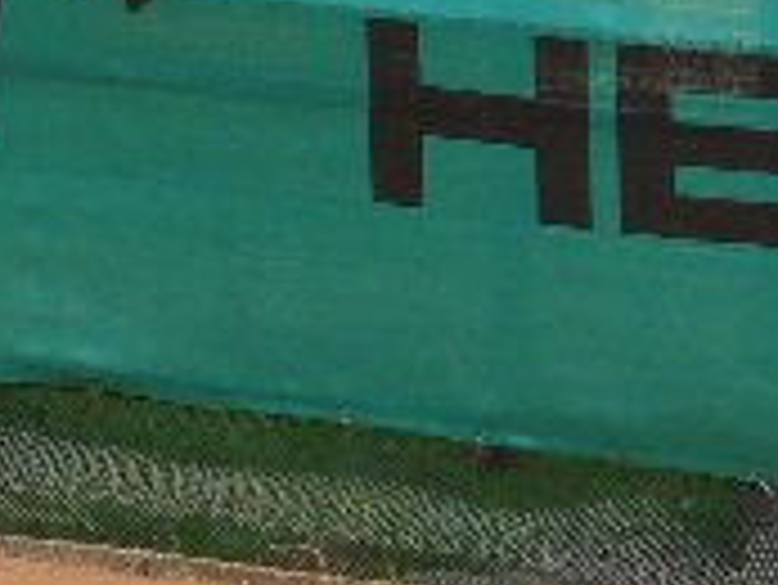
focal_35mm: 745
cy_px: 130
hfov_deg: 2.7
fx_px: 16756
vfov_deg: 2.0
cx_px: -634
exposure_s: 1/250
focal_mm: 26.4
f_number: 5.6
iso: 100
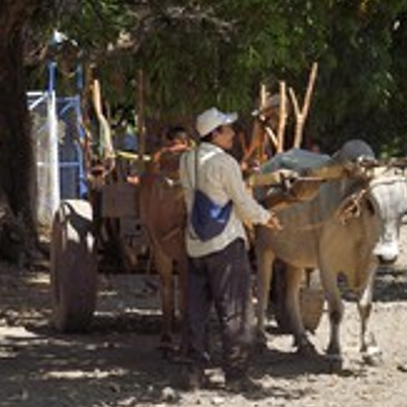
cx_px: 285
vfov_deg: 11.4
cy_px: 97
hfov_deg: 11.4
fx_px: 2035
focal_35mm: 153
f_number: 7.1
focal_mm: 70
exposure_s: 1/400
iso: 200
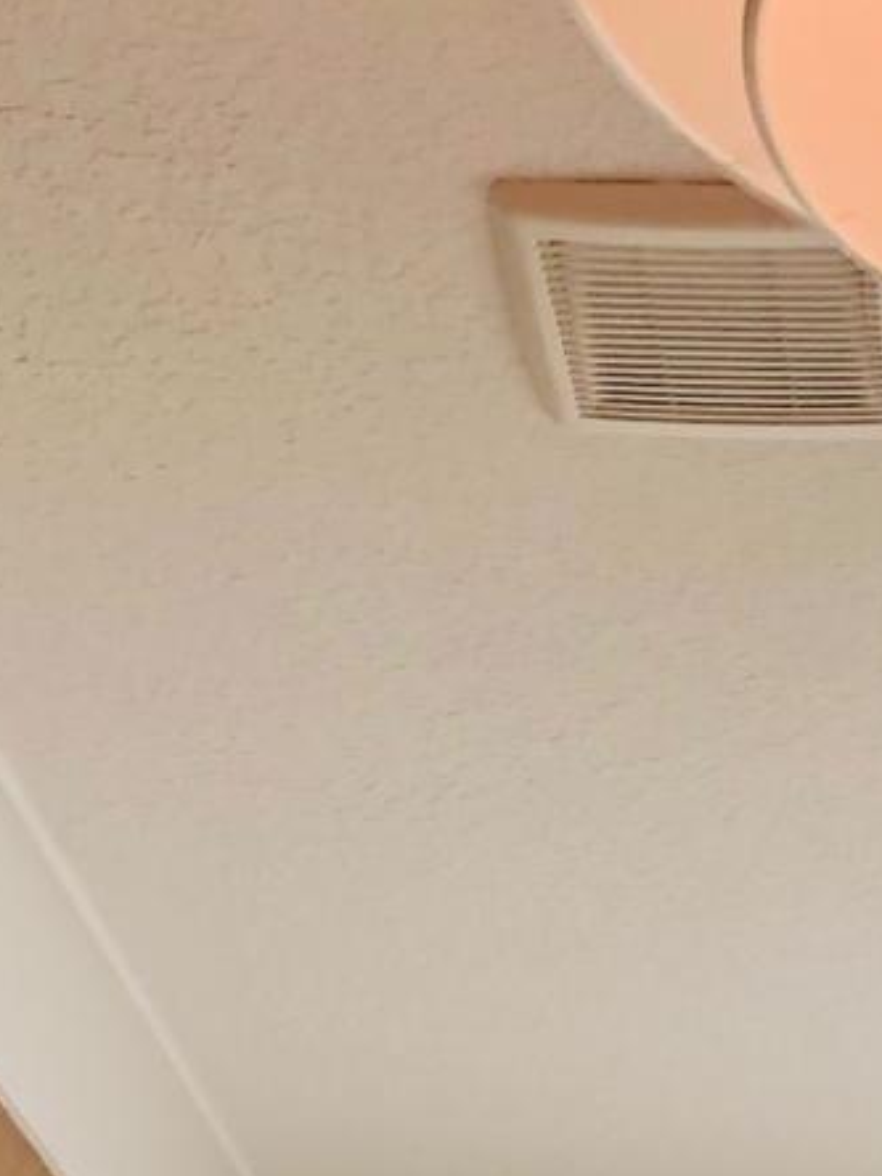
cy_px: 2431
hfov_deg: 11.4
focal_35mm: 126
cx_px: 1248
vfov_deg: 13.3
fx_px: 4281
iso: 20
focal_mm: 3.99
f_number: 1.8
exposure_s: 1/142
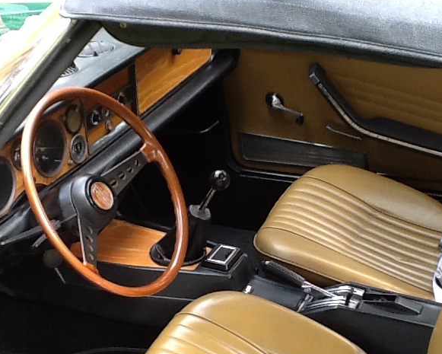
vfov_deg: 21.4
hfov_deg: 26.7
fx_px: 929
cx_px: 193
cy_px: 257
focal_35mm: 71
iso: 50
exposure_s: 1/60
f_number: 2.4
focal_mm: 2.03
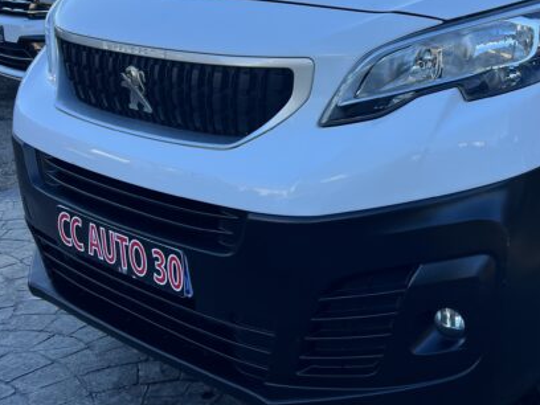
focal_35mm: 51
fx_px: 796
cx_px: 458
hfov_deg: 35.8
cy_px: 114
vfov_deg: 28.2
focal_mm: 5.7
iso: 50
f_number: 1.5
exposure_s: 1/902
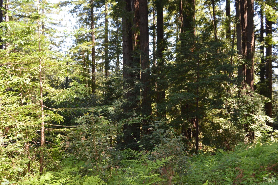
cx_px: 139
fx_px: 278
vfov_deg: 36.8
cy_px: 92
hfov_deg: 53.2
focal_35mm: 36
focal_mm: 24
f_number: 4
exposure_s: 1/125
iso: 220
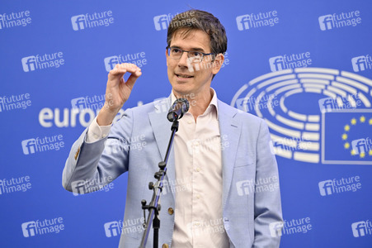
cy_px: 124
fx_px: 1497
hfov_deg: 14.2
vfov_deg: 9.4
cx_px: 186
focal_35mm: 145
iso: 2000
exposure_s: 1/320
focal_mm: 145
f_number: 2.8
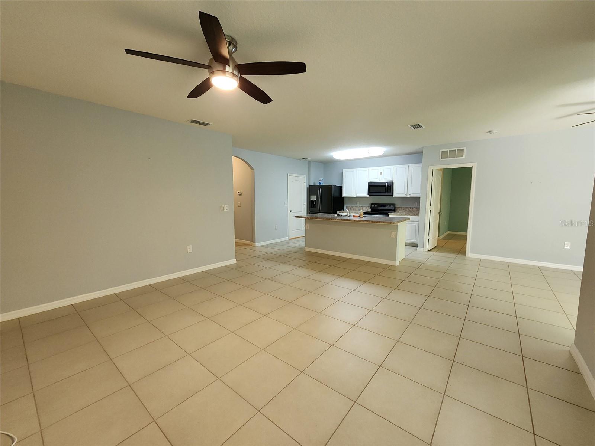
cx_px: 298
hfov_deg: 106.2
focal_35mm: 13
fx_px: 223
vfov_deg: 89.9
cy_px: 223
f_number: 2.2
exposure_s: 1/60
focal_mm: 2.2
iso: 320
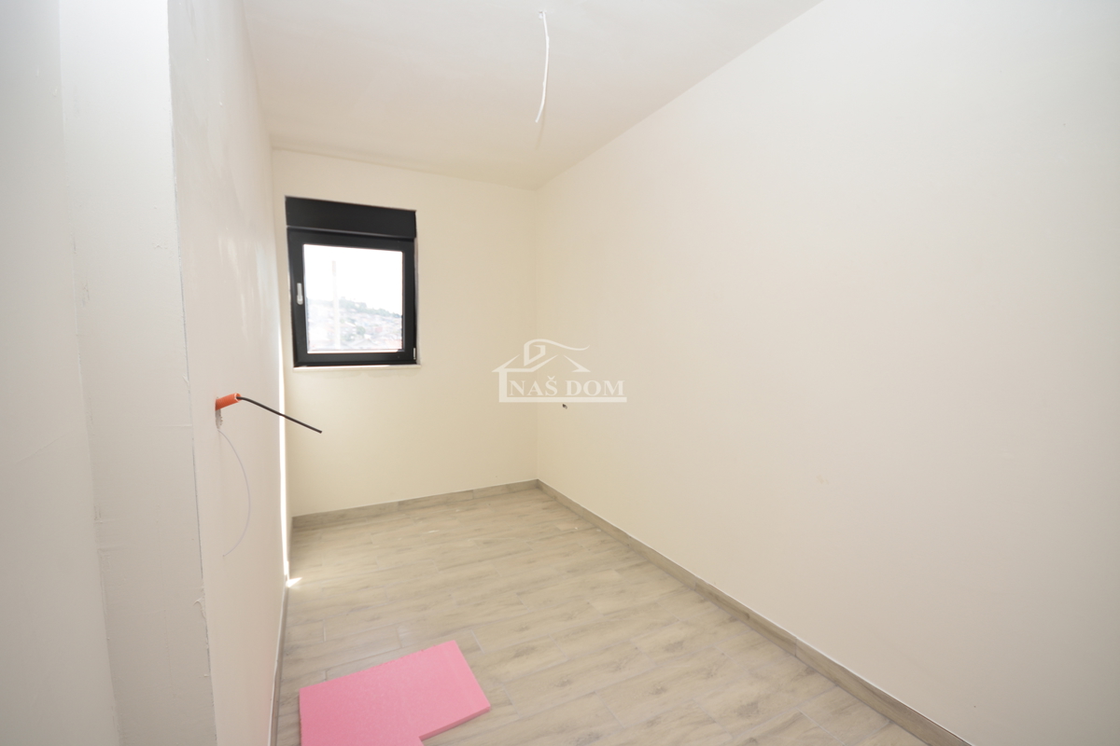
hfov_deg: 100.4
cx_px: 560
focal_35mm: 15
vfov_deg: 77.3
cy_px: 373
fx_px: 467
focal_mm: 10
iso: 100
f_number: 5
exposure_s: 1/125
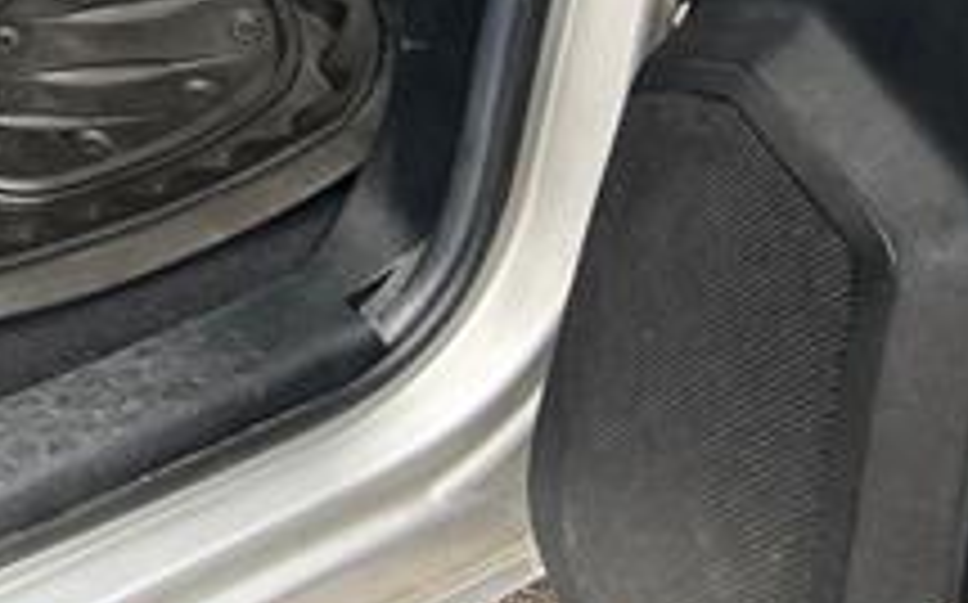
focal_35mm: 82
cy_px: -414
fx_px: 2162
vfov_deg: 14.4
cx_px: -450
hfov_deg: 21.5
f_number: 1.5
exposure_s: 1/241
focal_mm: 5.7
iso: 50
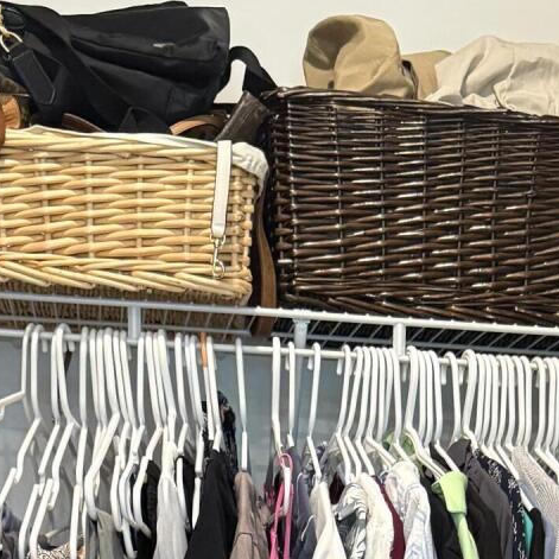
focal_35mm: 90
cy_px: 930
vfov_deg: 16.8
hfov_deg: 19.0
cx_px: 496
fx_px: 1644
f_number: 1.78
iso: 400
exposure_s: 1/60
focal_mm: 6.76
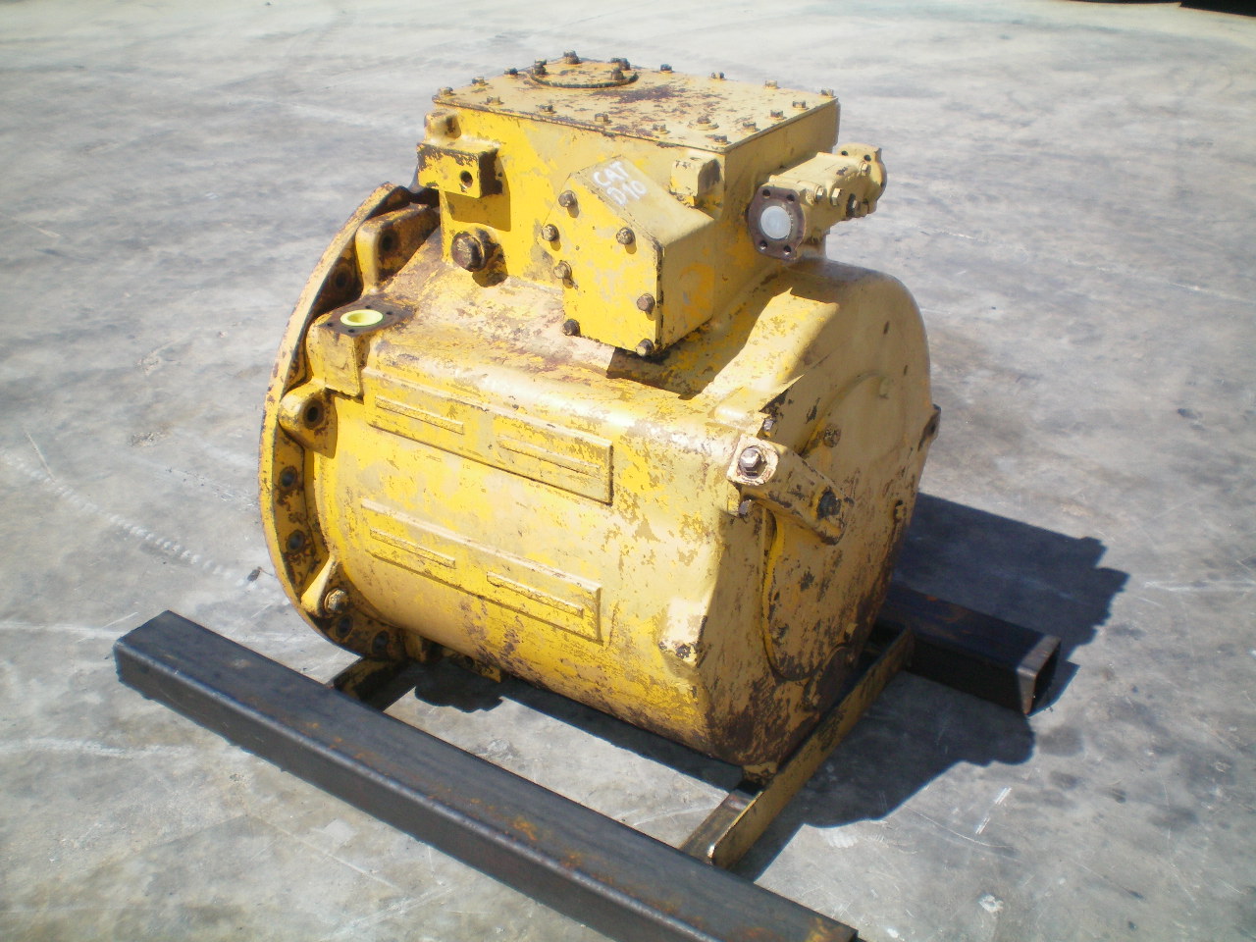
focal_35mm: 38
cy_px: 471
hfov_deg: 49.0
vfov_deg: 37.7
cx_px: 628
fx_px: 1379
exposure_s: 1/500
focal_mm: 6.3
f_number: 4.6
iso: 64
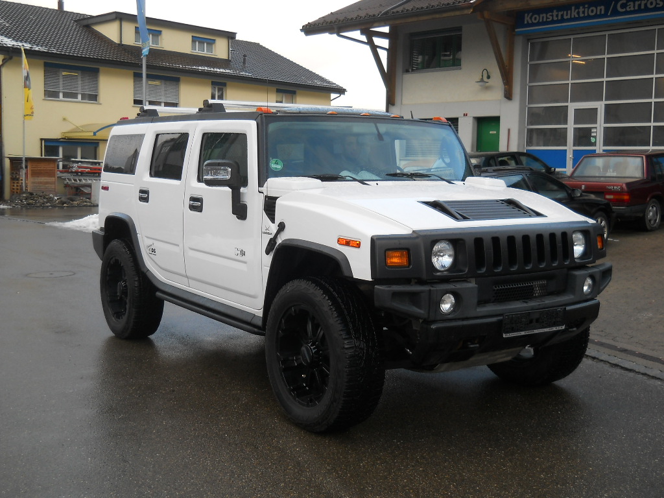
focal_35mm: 41
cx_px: 332
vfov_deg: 35.1
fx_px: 786
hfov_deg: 45.8
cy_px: 249
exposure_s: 1/160
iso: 80
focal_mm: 6.72
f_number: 3.1
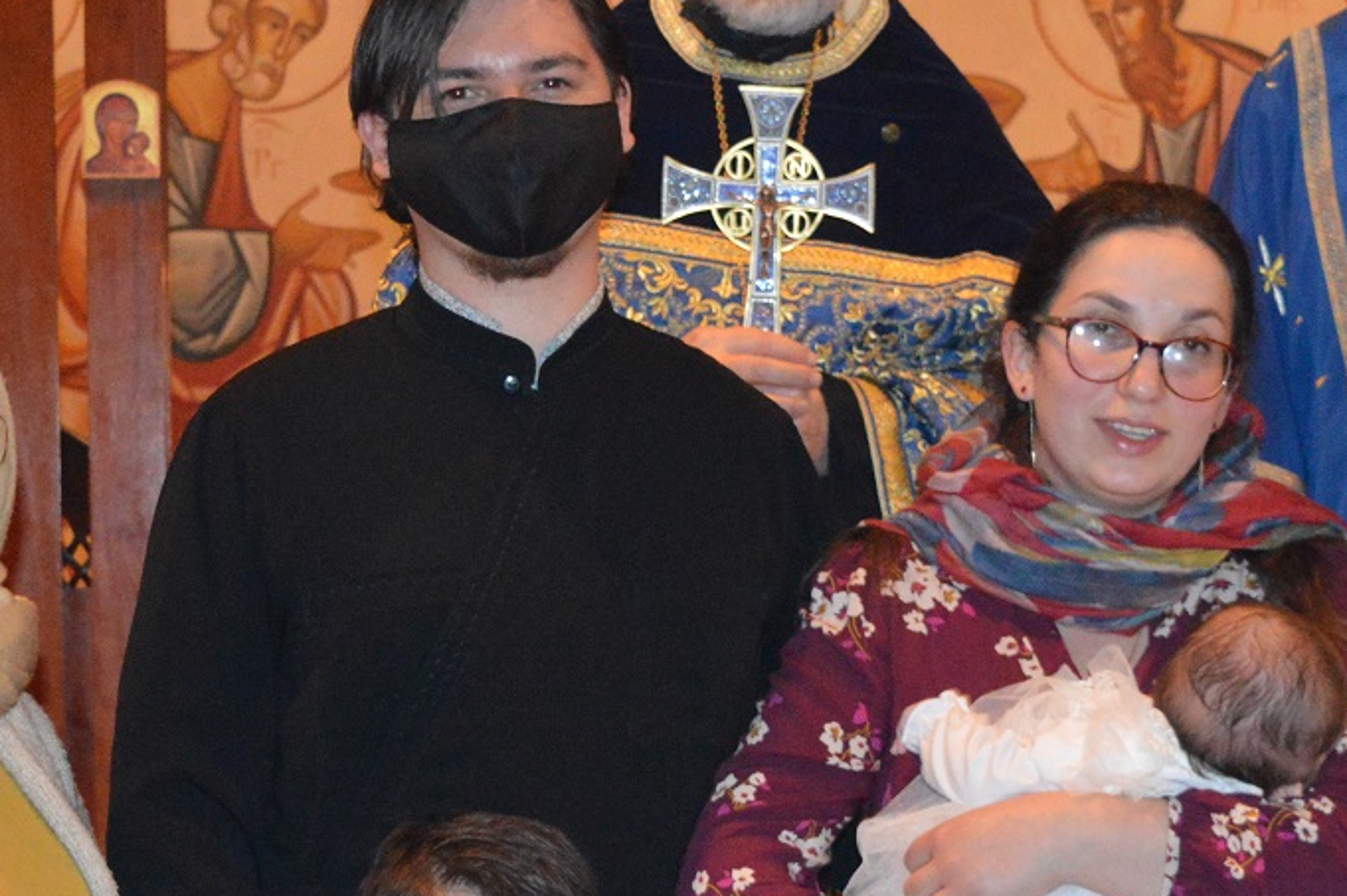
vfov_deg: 13.7
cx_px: 672
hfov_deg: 20.6
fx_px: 3714
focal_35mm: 99
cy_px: 587
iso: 3200
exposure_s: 1/60
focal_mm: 25
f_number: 4
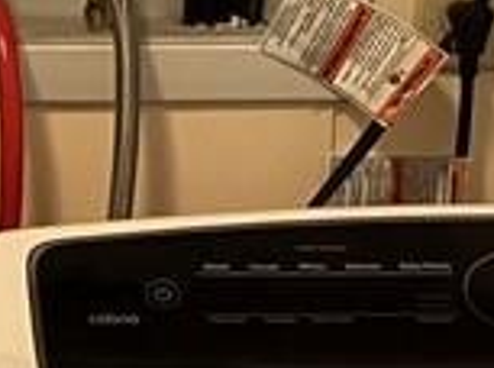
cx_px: -145
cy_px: 455
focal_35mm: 188
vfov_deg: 7.8
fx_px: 2677
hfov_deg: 10.3
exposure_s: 1/40
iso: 250
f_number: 1.8
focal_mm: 3.99
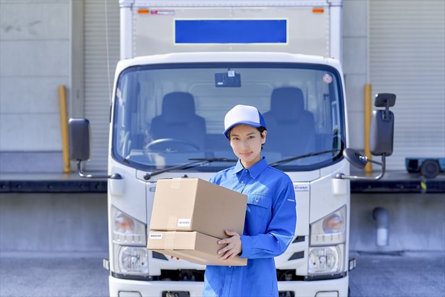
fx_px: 1051
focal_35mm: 85
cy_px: 148
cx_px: 222
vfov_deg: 16.1
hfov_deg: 23.9
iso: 200
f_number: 4.5
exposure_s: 1/1000
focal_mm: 85
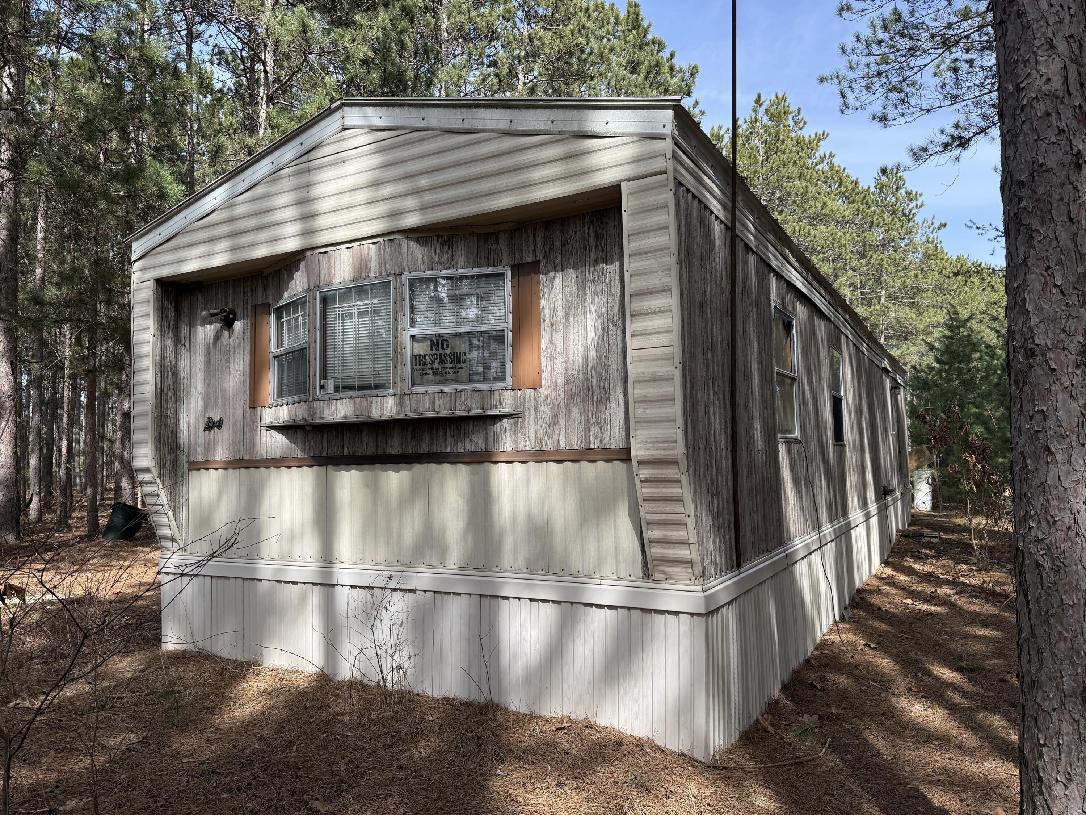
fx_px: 753
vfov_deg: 56.8
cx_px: 543
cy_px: 408
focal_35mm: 24
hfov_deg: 71.6
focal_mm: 6.76
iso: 100
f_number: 1.78
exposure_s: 1/1812
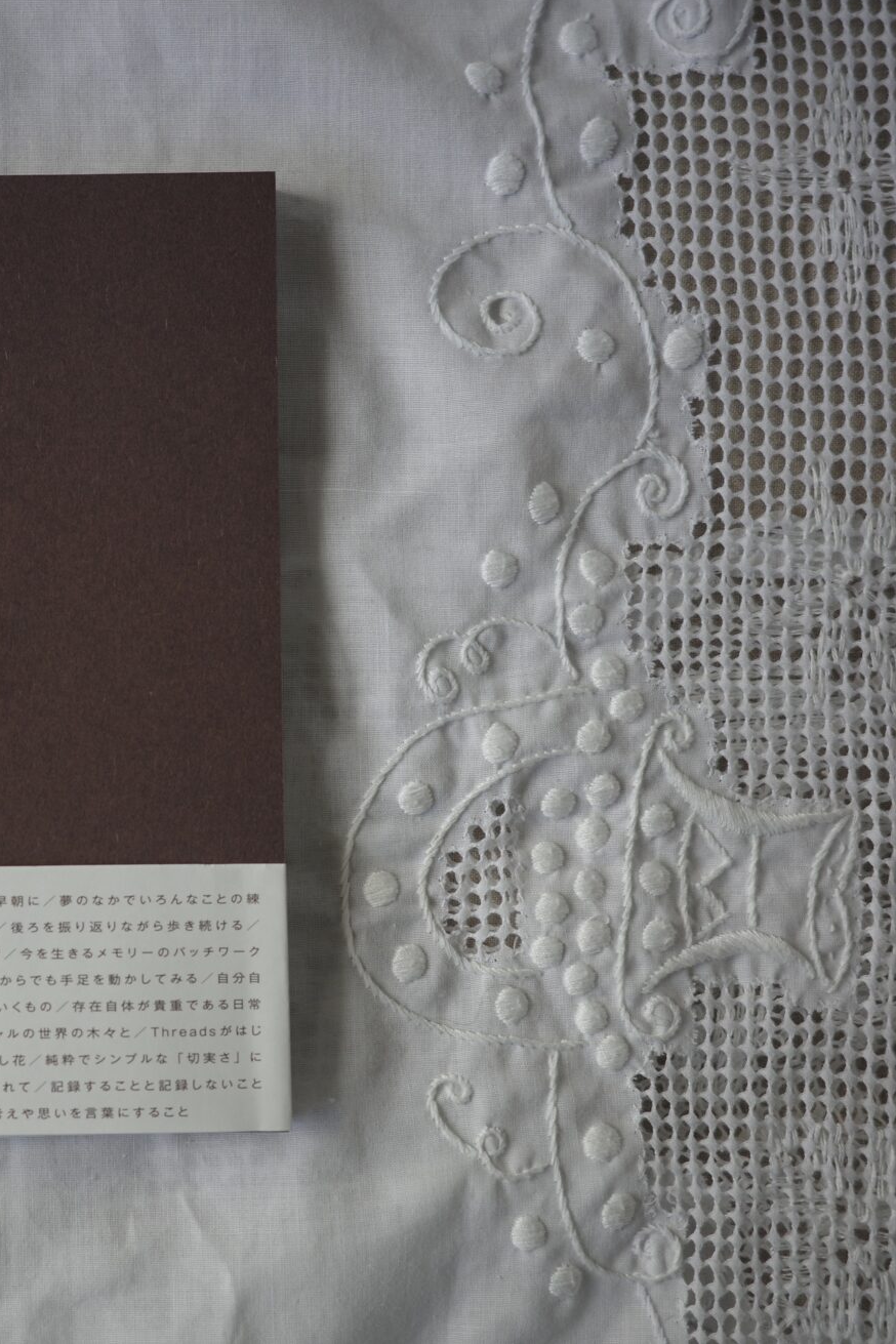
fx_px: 2277
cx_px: -13
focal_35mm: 61
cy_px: 662
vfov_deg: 32.9
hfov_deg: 21.4
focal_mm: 26
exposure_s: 1/60
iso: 100
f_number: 2.8
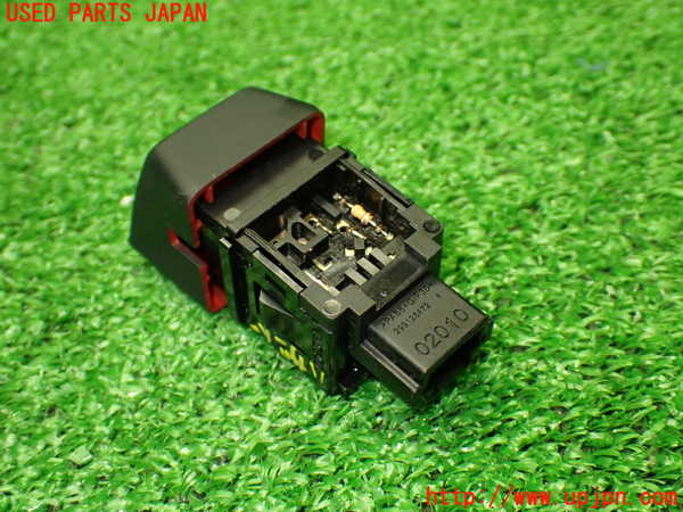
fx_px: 987
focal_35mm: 50
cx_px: 342
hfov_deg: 38.2
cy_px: 256
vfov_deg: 29.1
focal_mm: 9.01
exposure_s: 1/80
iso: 800
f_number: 3.2
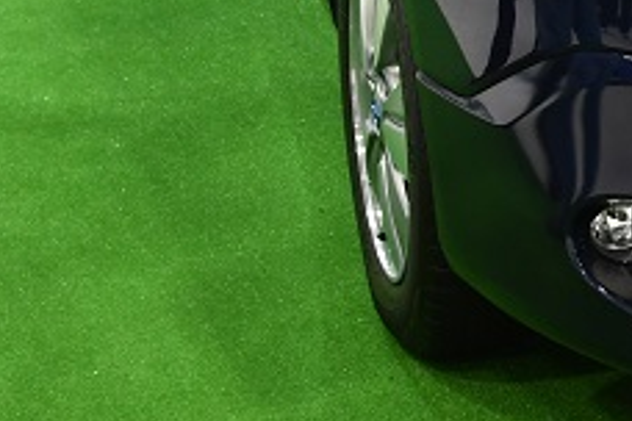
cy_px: -316
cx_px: 920
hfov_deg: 13.7
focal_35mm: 142
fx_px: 2493
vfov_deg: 9.3
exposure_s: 1/40
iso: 500
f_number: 4
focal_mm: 24
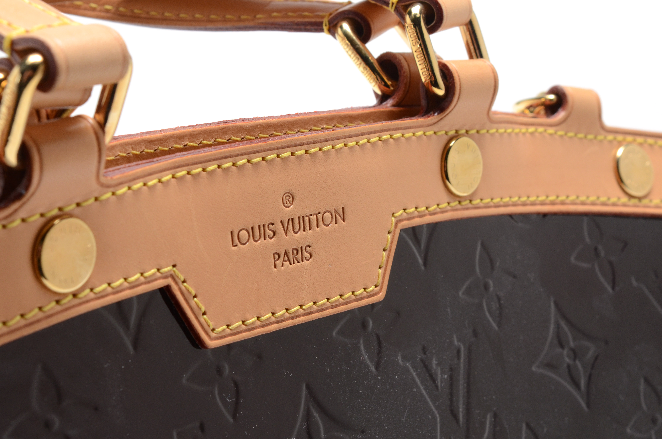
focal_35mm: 95
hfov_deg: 21.6
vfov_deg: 14.4
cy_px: 229
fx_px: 1735
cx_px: 288
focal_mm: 55
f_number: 14
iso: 400
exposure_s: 1/125
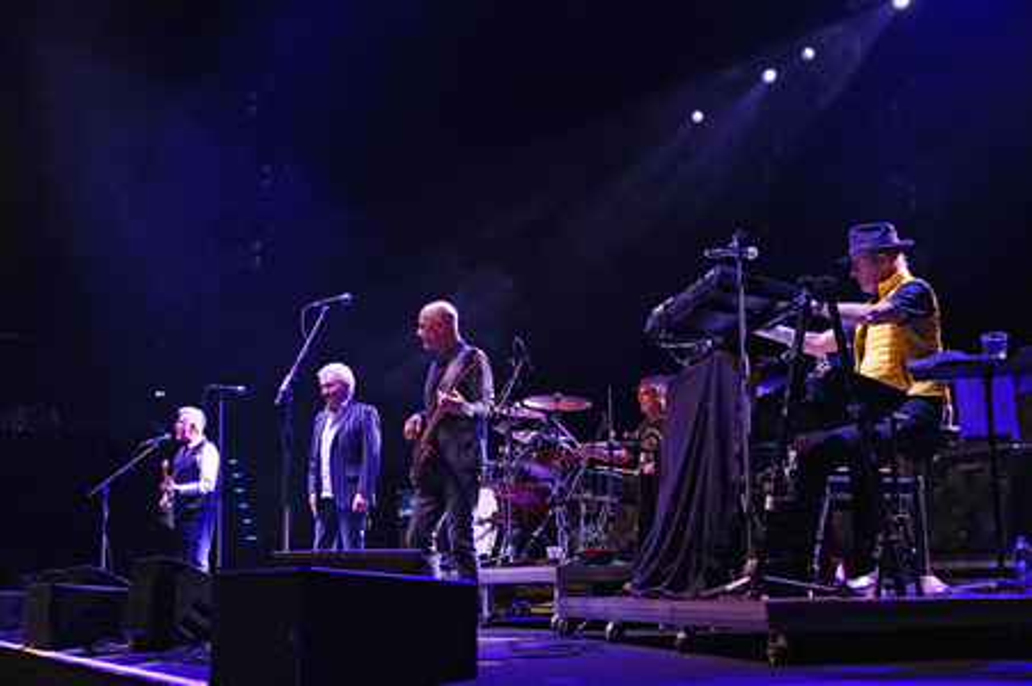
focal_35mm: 46
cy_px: 343
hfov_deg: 42.8
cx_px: 516
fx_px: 1318
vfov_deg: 29.2
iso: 3200
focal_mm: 46
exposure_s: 1/200
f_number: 5
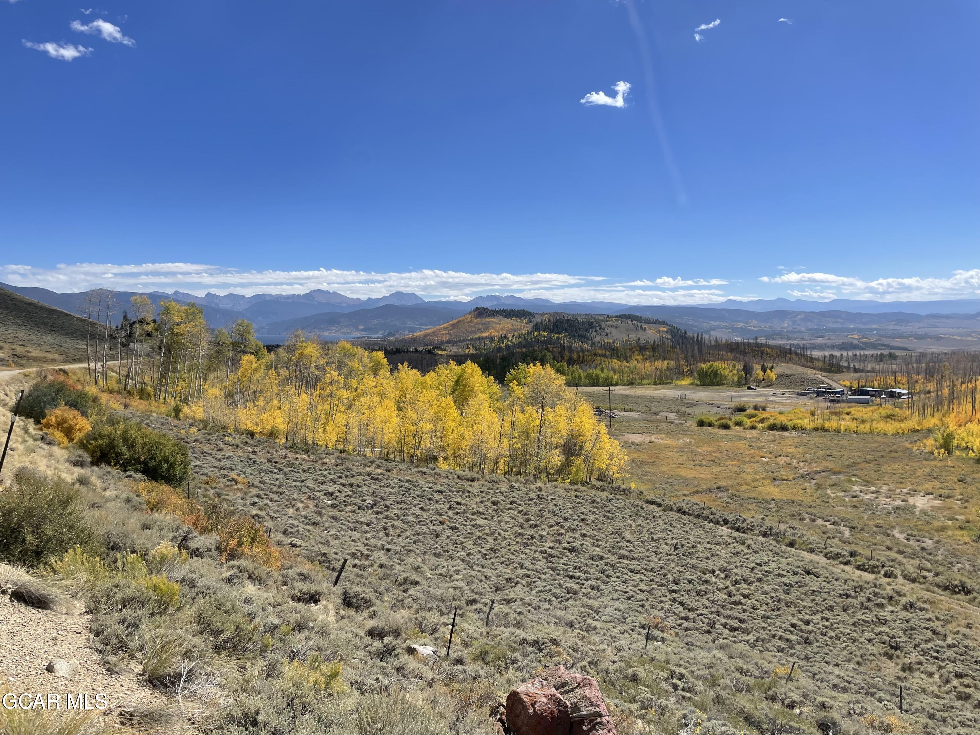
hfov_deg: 67.3
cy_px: 368
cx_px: 490
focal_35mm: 26
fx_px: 736
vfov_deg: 53.1
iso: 32
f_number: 1.6
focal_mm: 4.2
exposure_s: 1/4464
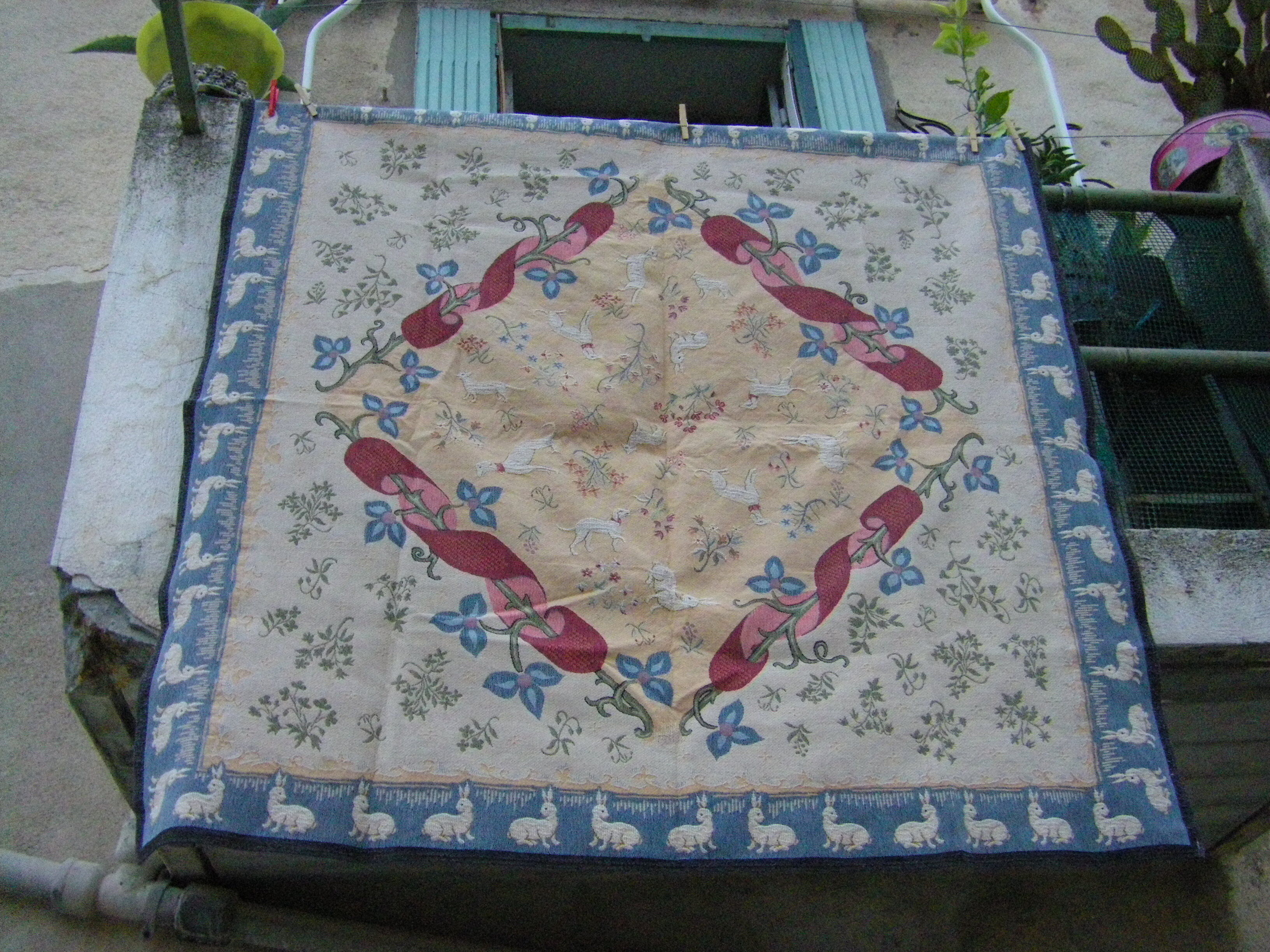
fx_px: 1394
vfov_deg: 37.7
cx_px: 635
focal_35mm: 38
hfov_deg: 49.0
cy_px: 476
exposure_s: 1/40
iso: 800
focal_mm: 6.3
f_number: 3.5
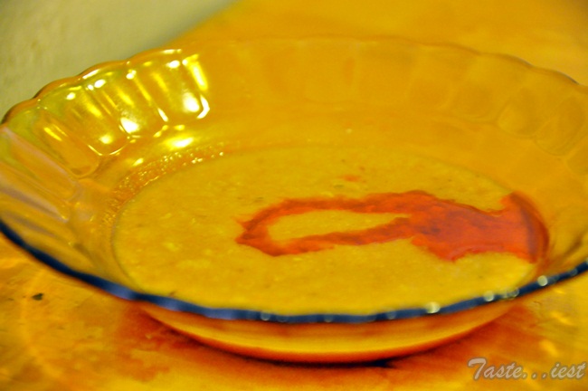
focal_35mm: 158
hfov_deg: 13.1
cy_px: 196
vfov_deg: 8.7
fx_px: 2570
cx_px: 294
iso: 3200
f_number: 5.6
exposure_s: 1/10
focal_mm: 105
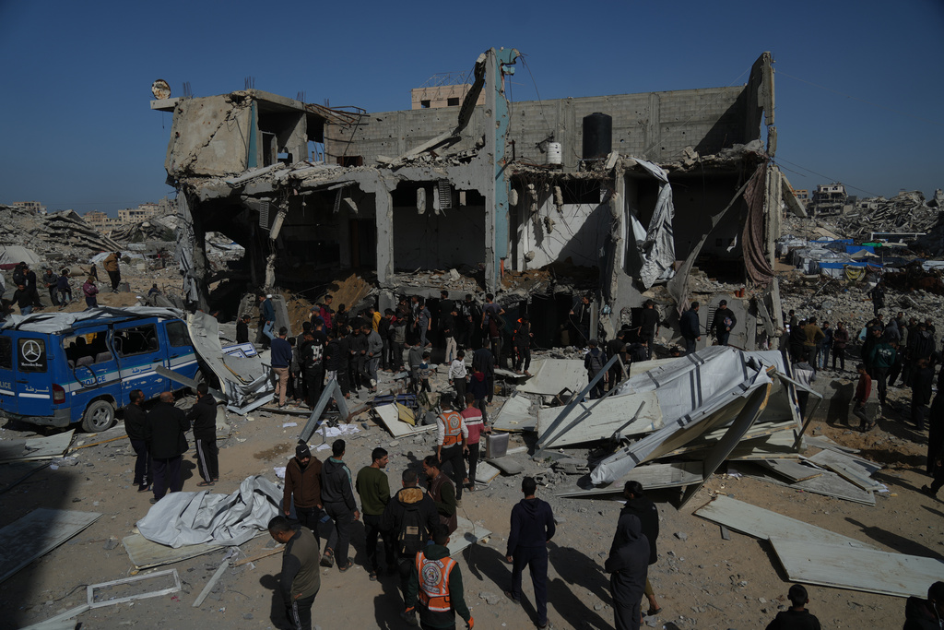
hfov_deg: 73.7
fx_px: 629
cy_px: 315
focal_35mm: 24
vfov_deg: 53.1
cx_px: 472
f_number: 4
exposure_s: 1/2000
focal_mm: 24
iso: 50
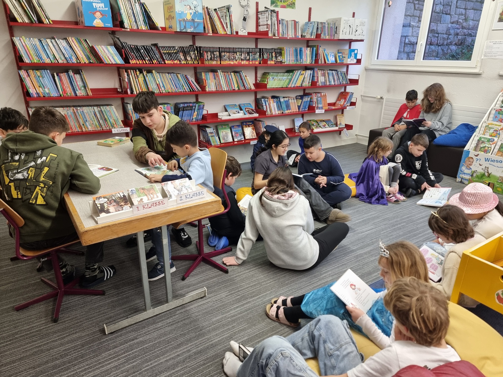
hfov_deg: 71.6
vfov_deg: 56.8
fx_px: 349
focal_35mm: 24
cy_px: 188
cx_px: 252
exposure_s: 1/100
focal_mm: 6.7
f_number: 1.8
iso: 250
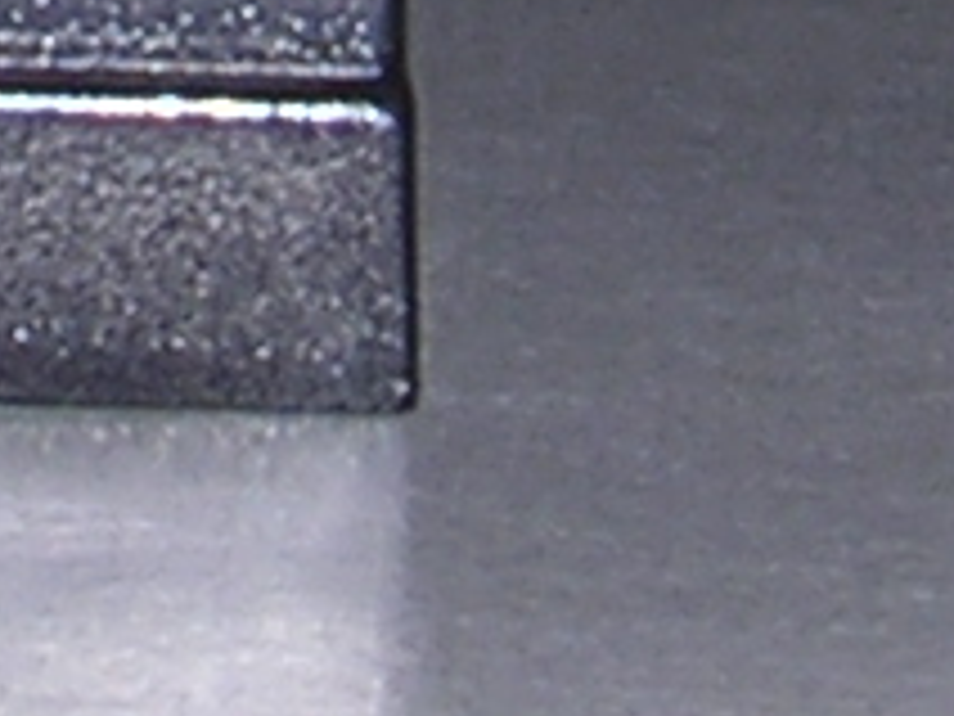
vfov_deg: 2.3
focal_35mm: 641
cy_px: -1477
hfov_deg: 3.1
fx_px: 17666
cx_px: -126
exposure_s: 1/60.1
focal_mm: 11.1
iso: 100
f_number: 8.2
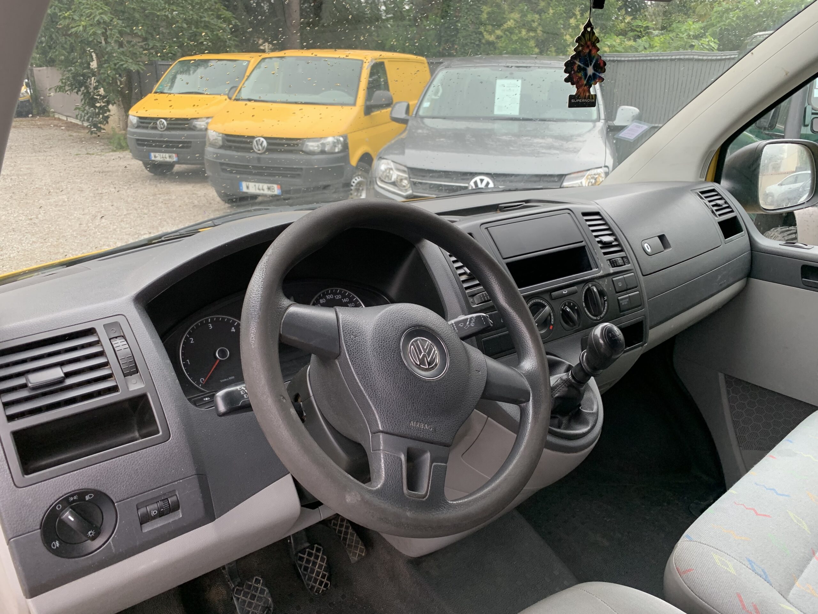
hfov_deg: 67.3
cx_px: 409
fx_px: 614
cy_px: 307
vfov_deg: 53.1
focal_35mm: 26
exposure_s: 1/87
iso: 100
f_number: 1.8
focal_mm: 4.25
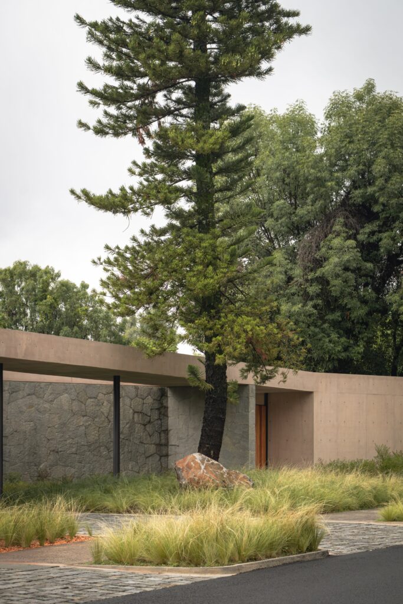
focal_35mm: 70
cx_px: 202
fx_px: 1175
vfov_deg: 28.8
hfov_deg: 19.5
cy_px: 302
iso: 1600
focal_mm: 70
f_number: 5.6
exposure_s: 1/640
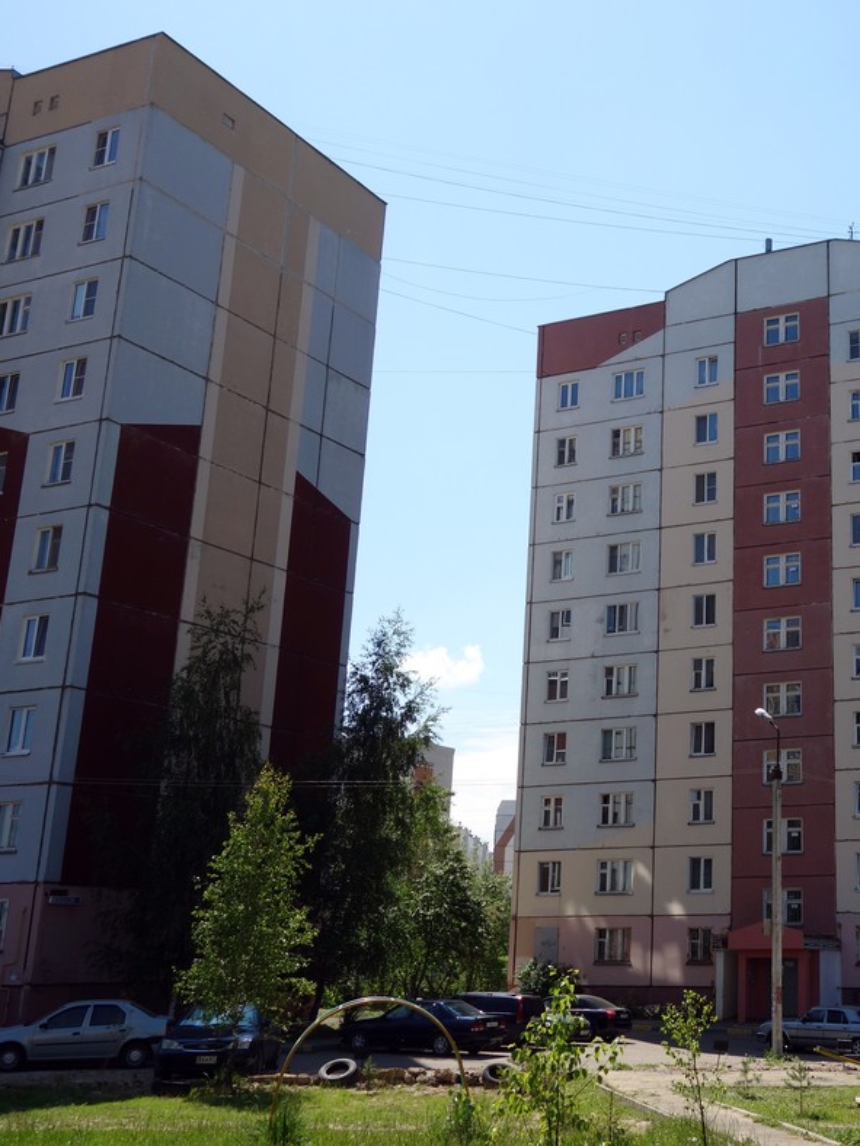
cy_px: 566
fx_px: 1358
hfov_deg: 33.3
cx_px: 779
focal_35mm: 41
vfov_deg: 45.8
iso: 125
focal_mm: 10.4
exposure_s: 1/500
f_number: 5.6
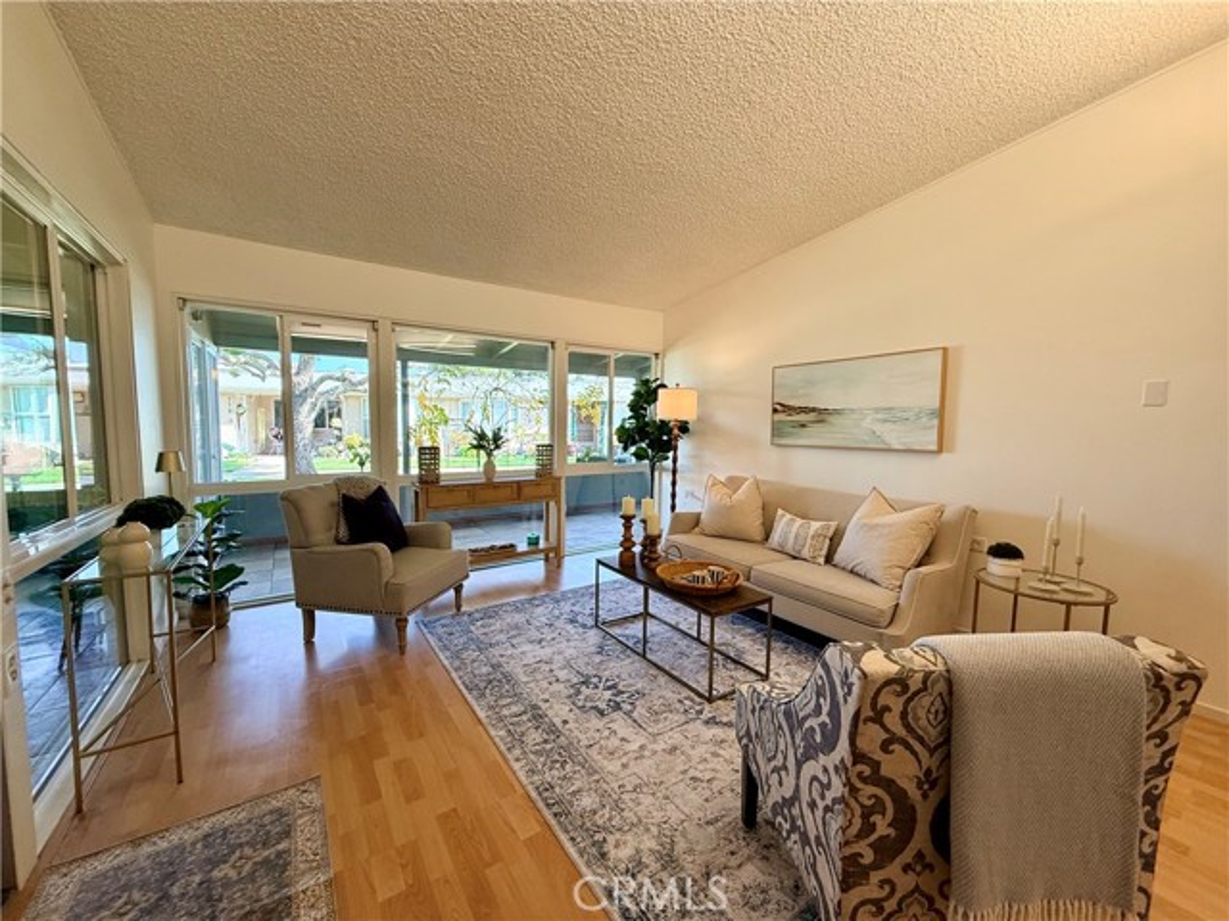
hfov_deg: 102.1
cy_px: 460
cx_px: 614
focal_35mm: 14
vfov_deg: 85.7
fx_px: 497
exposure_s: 1/120
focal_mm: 2.22
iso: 125
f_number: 2.2
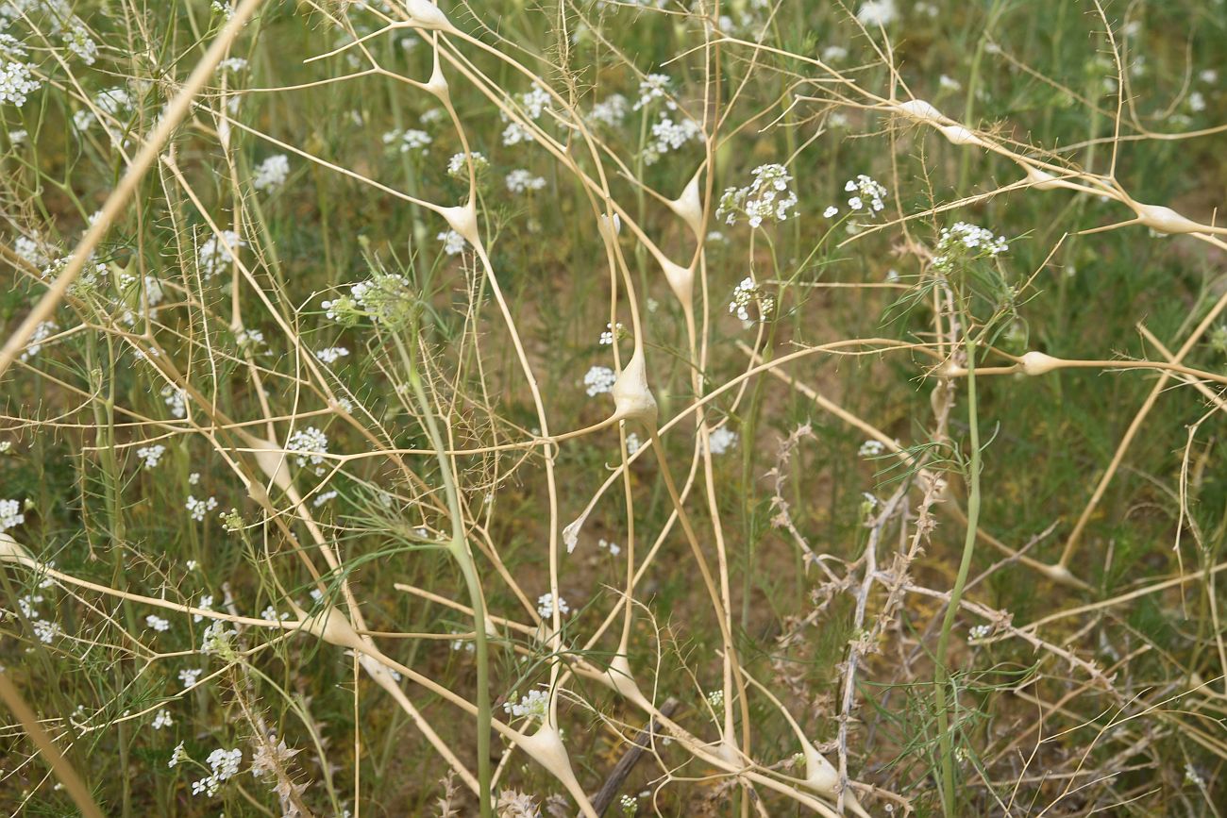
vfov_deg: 24.2
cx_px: 614
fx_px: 1909
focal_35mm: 56
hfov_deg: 35.6
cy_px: 409
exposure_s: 1/125
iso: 320
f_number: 14
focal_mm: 56
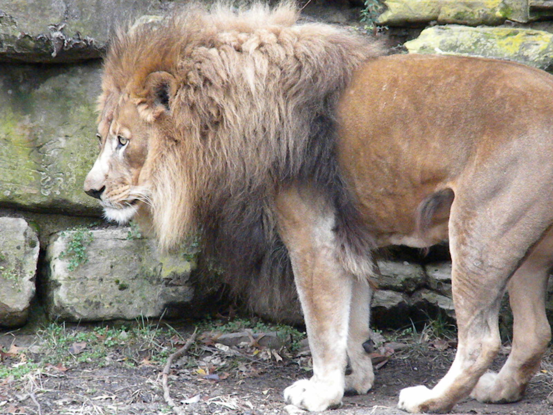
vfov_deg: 5.7
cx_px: 276
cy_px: 208
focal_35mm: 260
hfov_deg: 7.6
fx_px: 4154
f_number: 5.3
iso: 1609
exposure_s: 1/253
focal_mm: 46.2
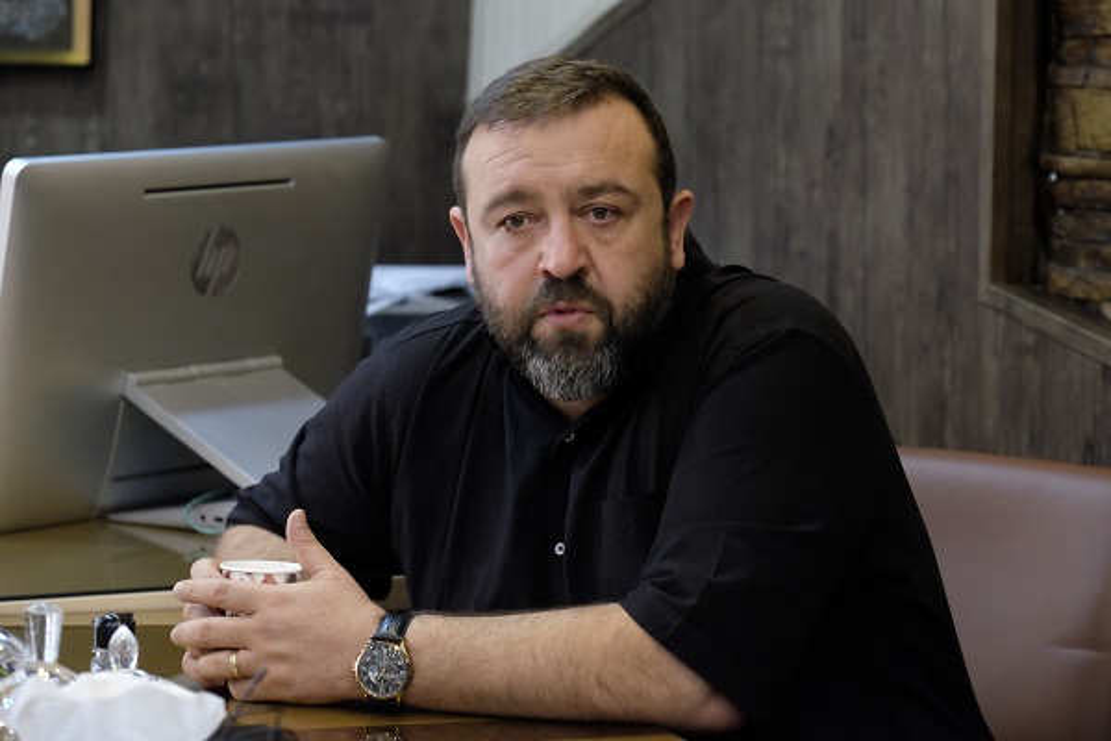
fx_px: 3734
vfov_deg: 11.3
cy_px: 370
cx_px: 556
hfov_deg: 16.9
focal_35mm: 121
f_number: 4.5
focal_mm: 80.4
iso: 4000
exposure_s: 1/125
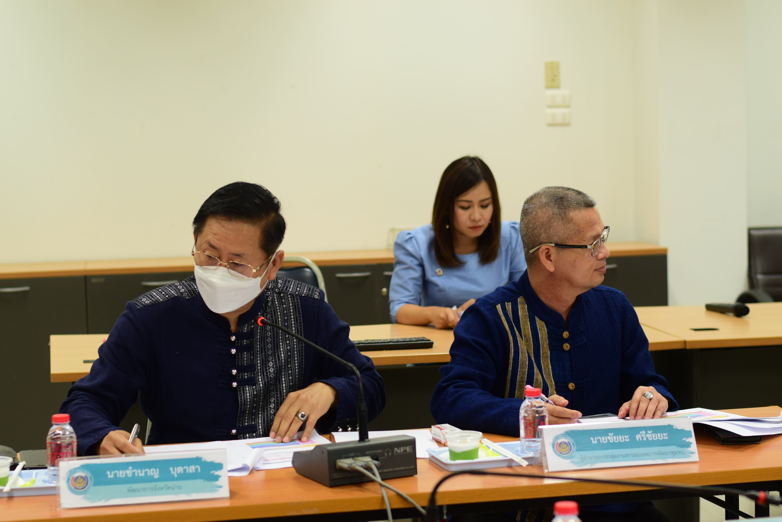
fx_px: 1629
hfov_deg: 27.0
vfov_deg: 18.2
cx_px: 391
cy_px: 261
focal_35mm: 75
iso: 500
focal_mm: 50
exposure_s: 1/100
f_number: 3.2
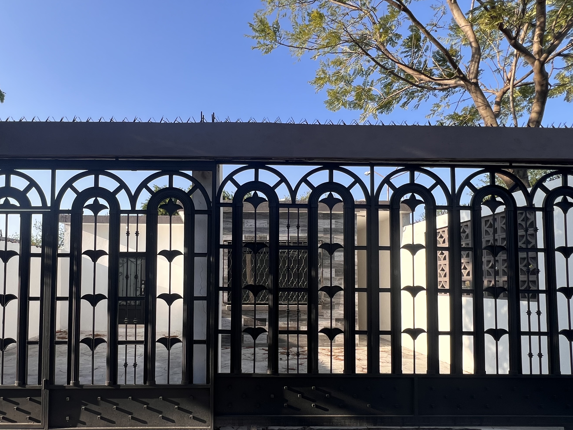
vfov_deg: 65.2
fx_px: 331
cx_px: 232
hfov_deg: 80.9
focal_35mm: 20
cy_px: 264
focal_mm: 1.57
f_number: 1.8
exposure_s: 1/433
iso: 32
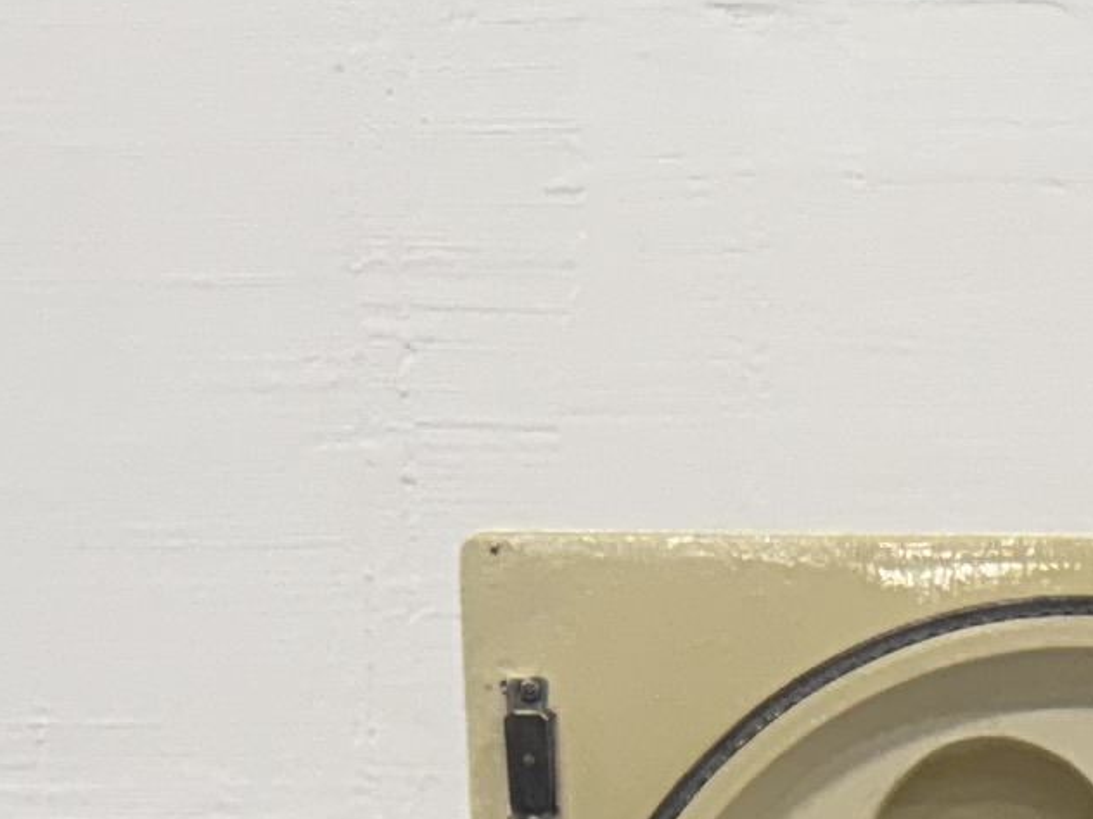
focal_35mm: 153
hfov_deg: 12.7
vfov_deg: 8.1
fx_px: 4831
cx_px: 1185
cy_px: 2561
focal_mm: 6.76
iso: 125
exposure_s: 1/100
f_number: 1.78
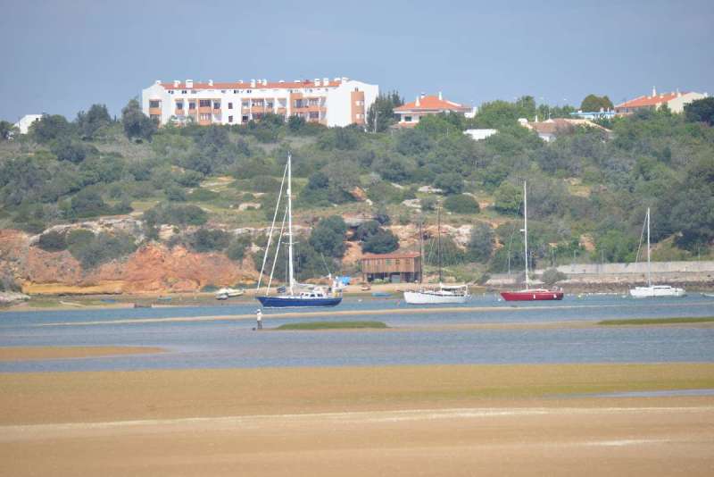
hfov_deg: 3.4
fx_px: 11904
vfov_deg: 2.3
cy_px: 238
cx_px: 357
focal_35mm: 600
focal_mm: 600
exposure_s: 1/160
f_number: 11
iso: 125
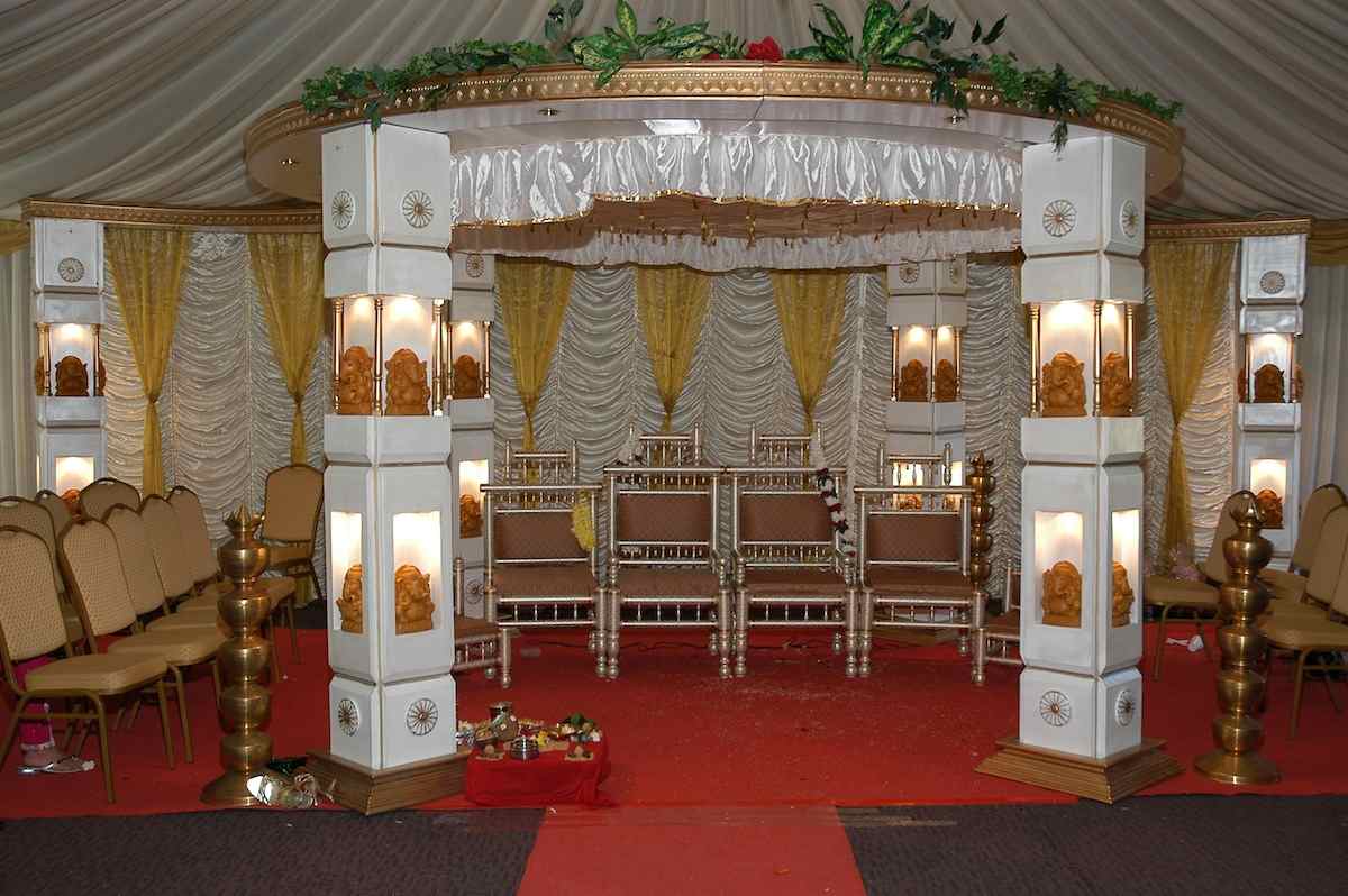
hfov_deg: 51.3
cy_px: 448
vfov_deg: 35.4
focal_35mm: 38
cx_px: 674
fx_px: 1403
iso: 200
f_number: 5
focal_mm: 25
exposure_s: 1/60
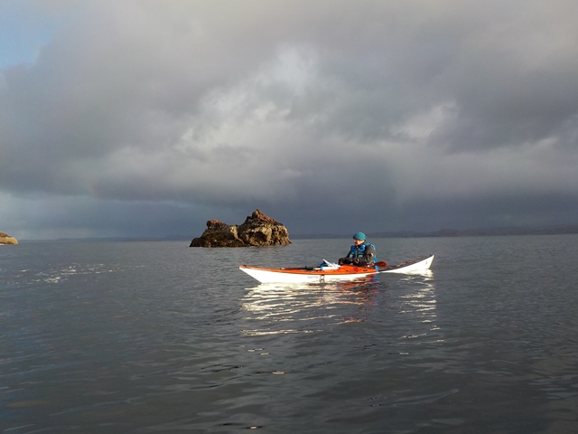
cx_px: 289
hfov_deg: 60.0
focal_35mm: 30
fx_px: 501
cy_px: 217
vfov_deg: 46.8
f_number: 3.3
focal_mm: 4.1
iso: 125
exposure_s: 1/800
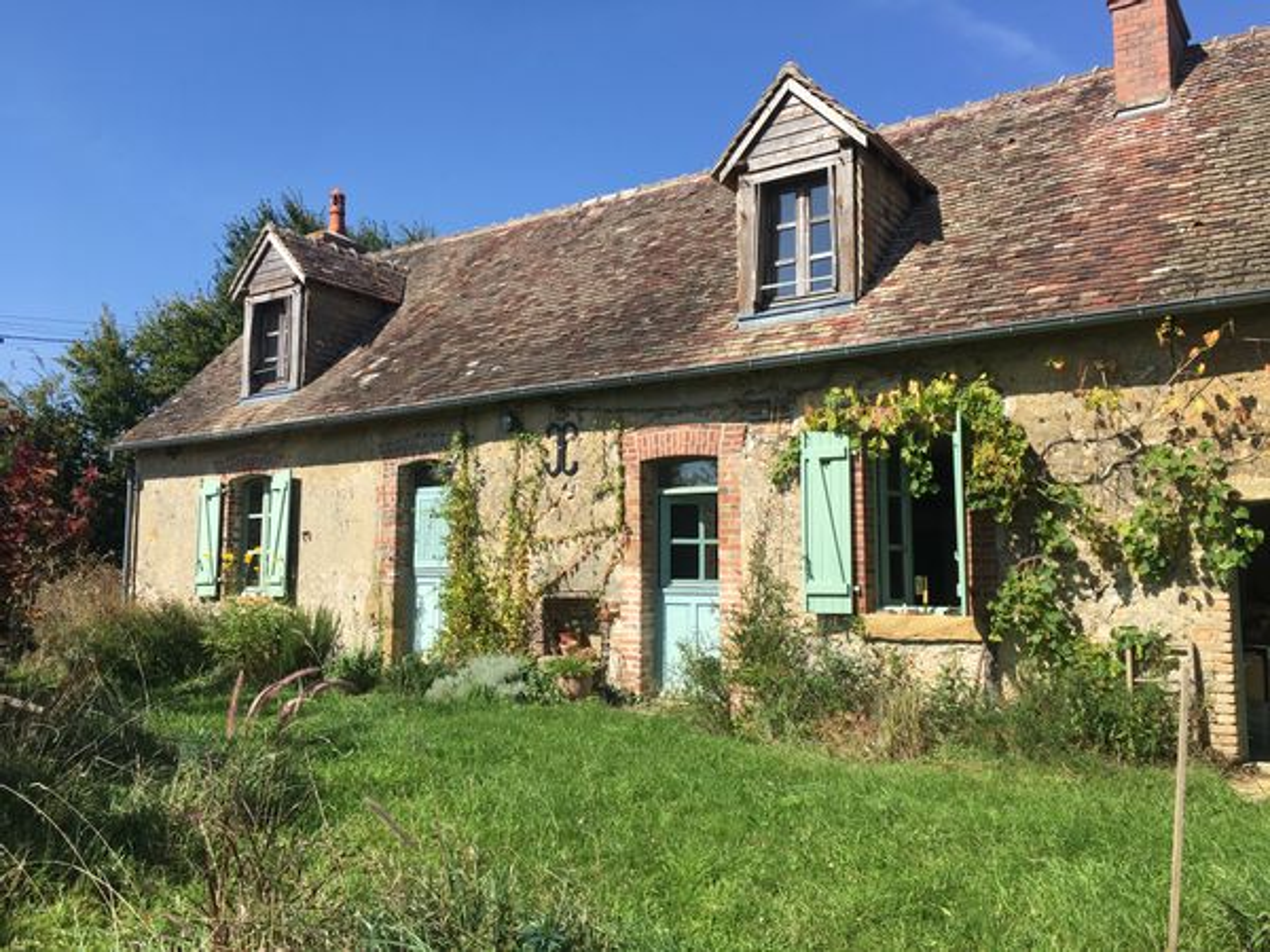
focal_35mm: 29
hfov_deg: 61.7
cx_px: 635
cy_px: 476
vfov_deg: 48.2
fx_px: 1064
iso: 25
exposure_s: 1/1241
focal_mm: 4.15
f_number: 2.2
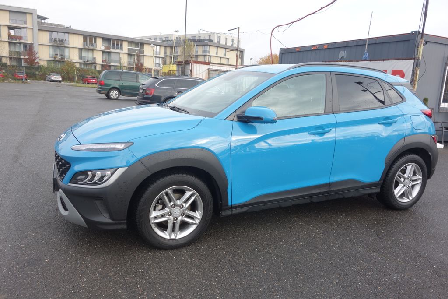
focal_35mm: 28
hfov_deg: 65.5
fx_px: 348
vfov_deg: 46.4
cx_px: 224
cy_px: 150
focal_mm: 10.4
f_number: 5.6
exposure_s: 1/80
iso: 125
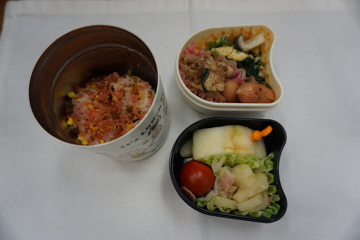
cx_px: 180
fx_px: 240
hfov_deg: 73.7
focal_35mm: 24
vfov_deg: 53.2
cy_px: 120
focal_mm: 16
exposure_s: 1/160
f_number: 4
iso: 500
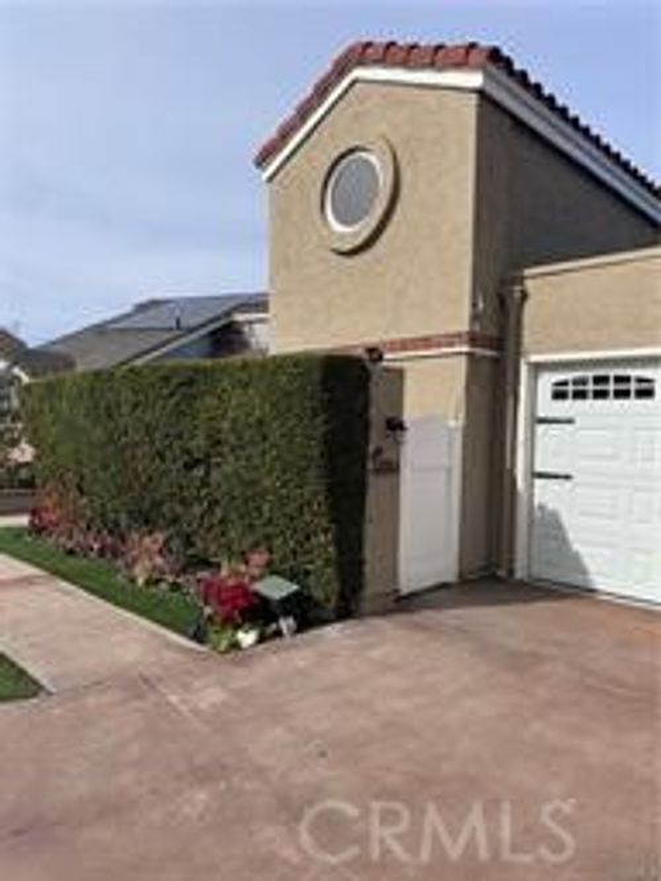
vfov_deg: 71.6
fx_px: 611
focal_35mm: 24
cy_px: 440
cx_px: 330
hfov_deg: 56.8
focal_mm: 6.86
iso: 50
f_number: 1.78
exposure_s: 1/12346
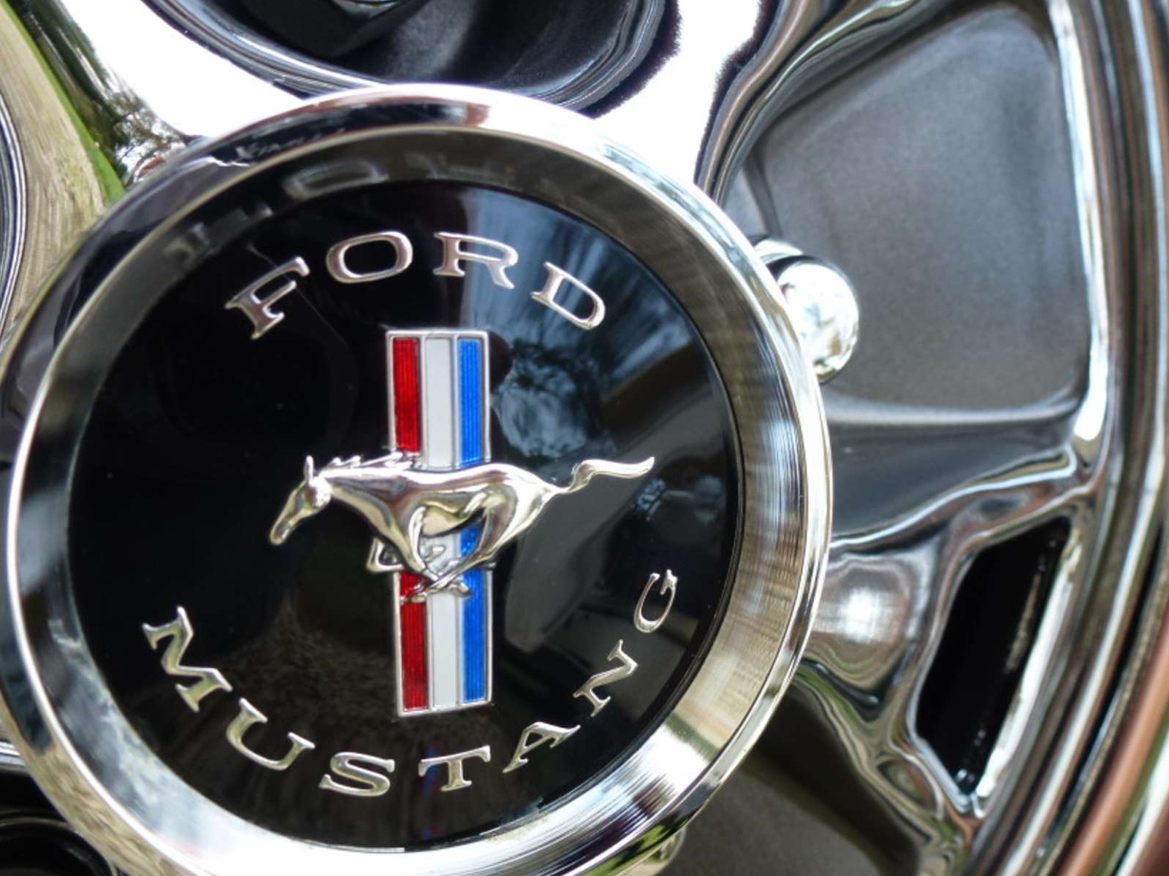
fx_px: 1013
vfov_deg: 46.6
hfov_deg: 59.8
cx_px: 661
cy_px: 520
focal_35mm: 30
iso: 100
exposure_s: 1/60
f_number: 3.3
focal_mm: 4.3
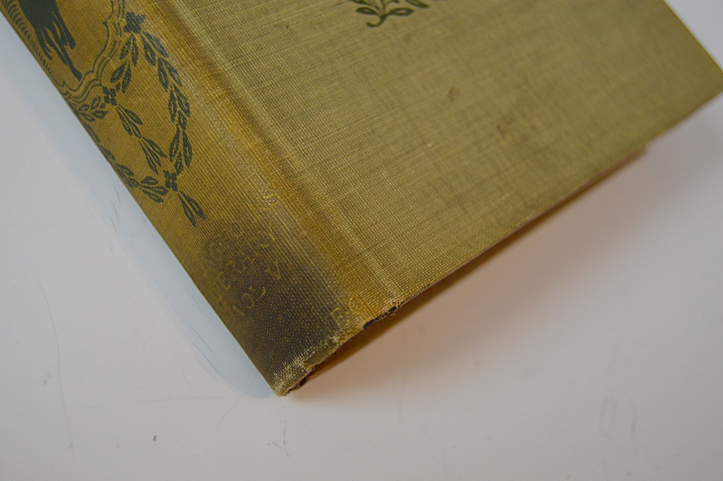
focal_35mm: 57
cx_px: 362
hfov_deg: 35.1
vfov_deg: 23.7
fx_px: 1144
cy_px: 240
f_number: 4.8
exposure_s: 1/60
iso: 800
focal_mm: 38
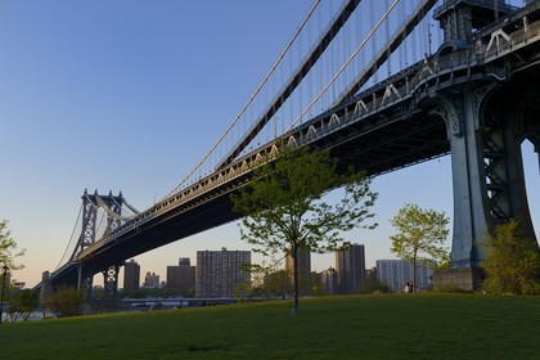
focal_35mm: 38
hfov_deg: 50.7
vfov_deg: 35.1
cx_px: 270
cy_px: 180
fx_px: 570
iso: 400
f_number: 13
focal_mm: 38
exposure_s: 1/160
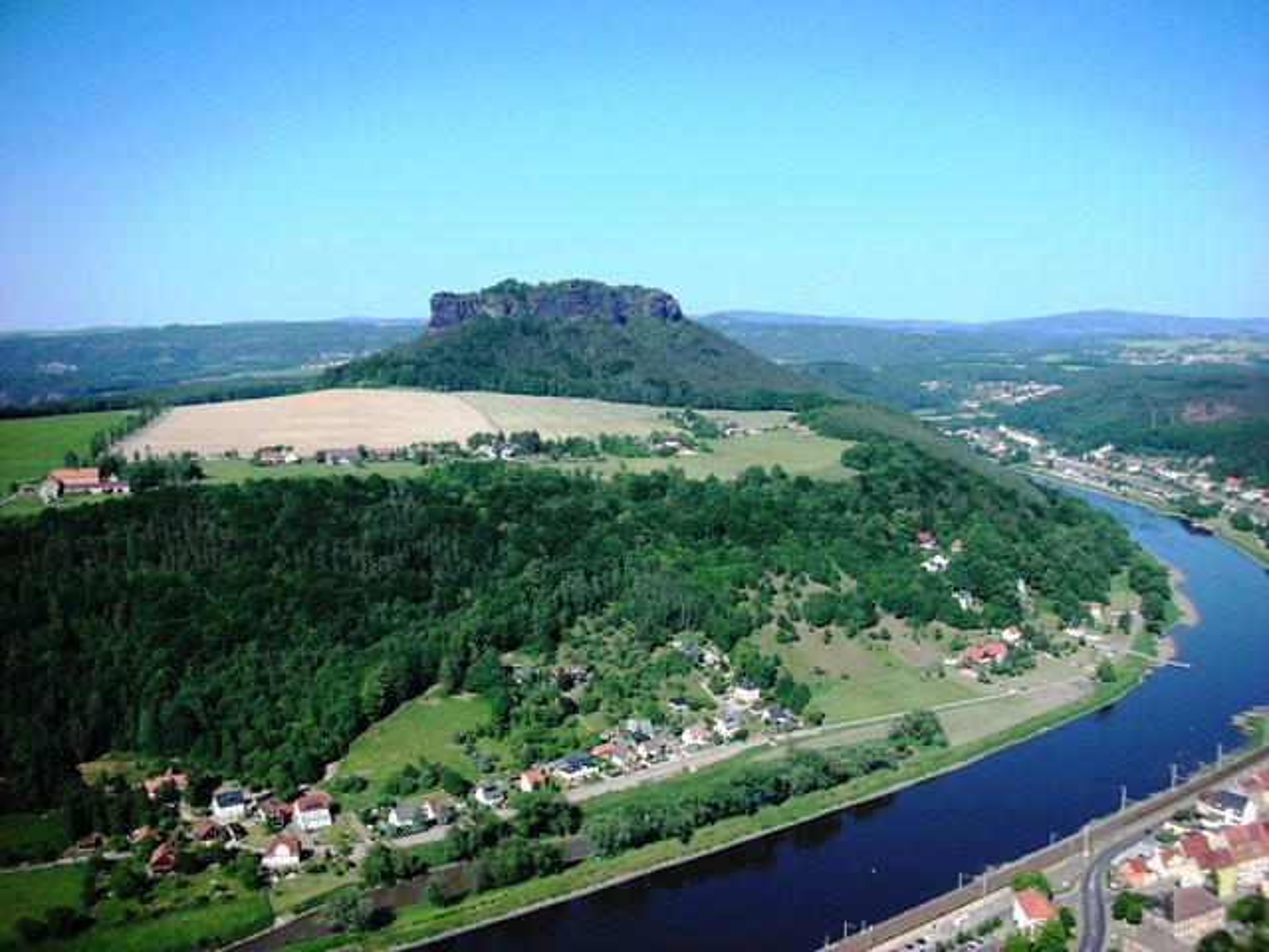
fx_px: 1283
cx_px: 634
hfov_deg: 52.6
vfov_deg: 40.7
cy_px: 476
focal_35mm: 35
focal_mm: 5.8
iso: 50
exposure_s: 1/72.8
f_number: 8.5
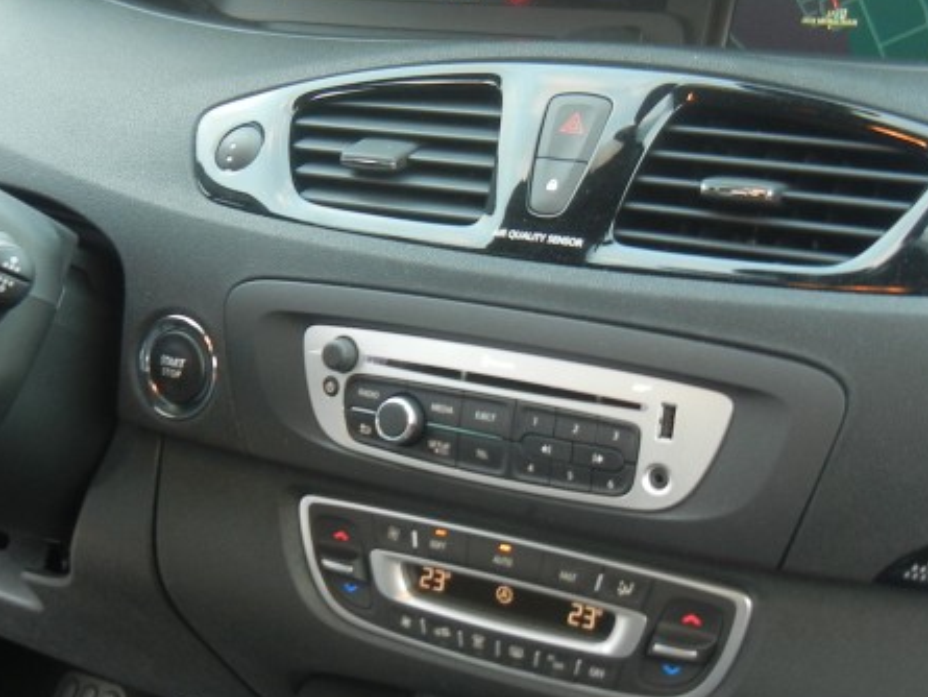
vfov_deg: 21.3
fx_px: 1850
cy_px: 307
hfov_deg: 28.0
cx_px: 321
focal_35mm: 69
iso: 200
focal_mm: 5.4
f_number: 3.5
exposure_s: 1/5.6
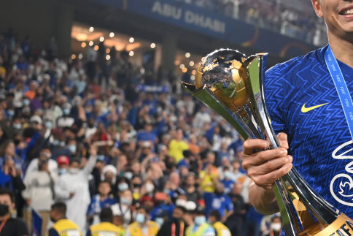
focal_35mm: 72
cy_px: 152
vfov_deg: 18.9
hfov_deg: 26.6
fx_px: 706
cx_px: 351
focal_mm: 34
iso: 1600
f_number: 2.8
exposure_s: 1/1250
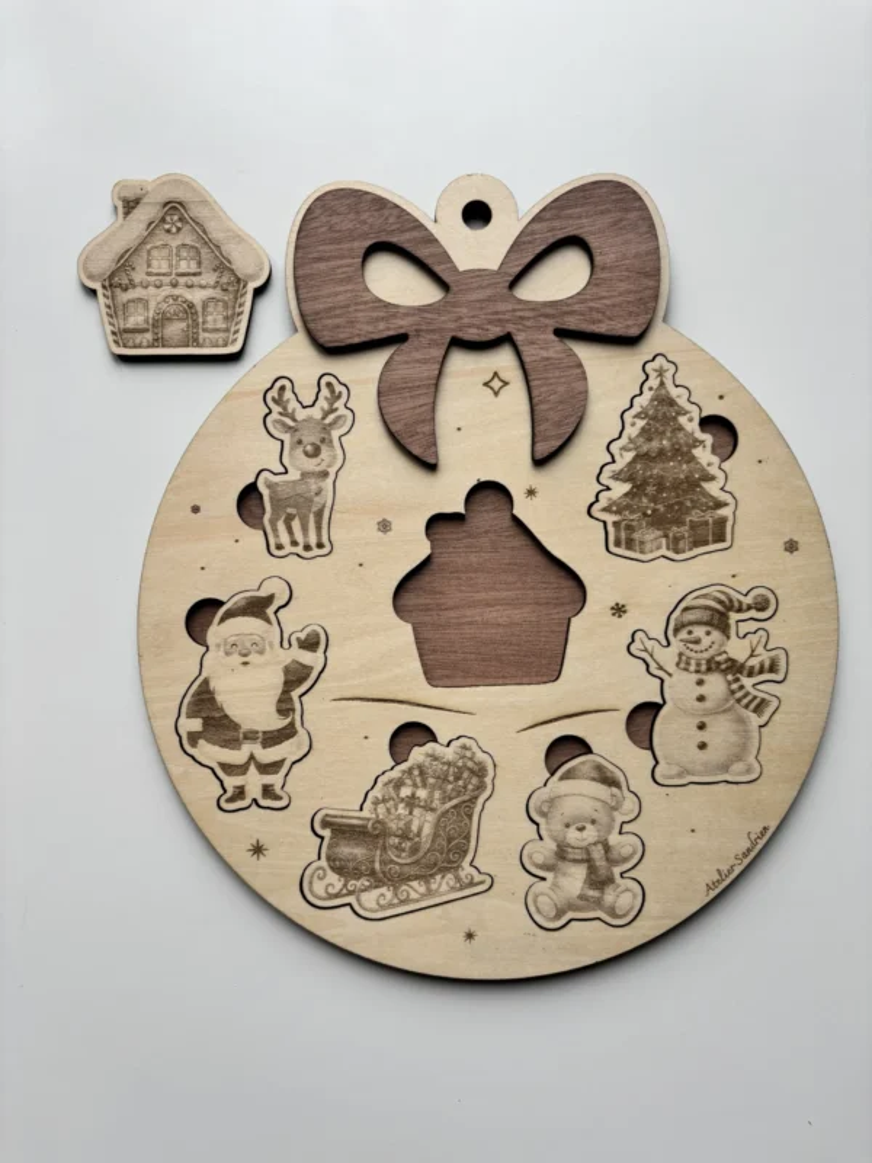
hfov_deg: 53.1
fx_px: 873
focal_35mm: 26
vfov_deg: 67.3
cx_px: 436
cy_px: 582
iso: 50
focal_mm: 5.96
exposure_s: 1/341
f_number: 1.6
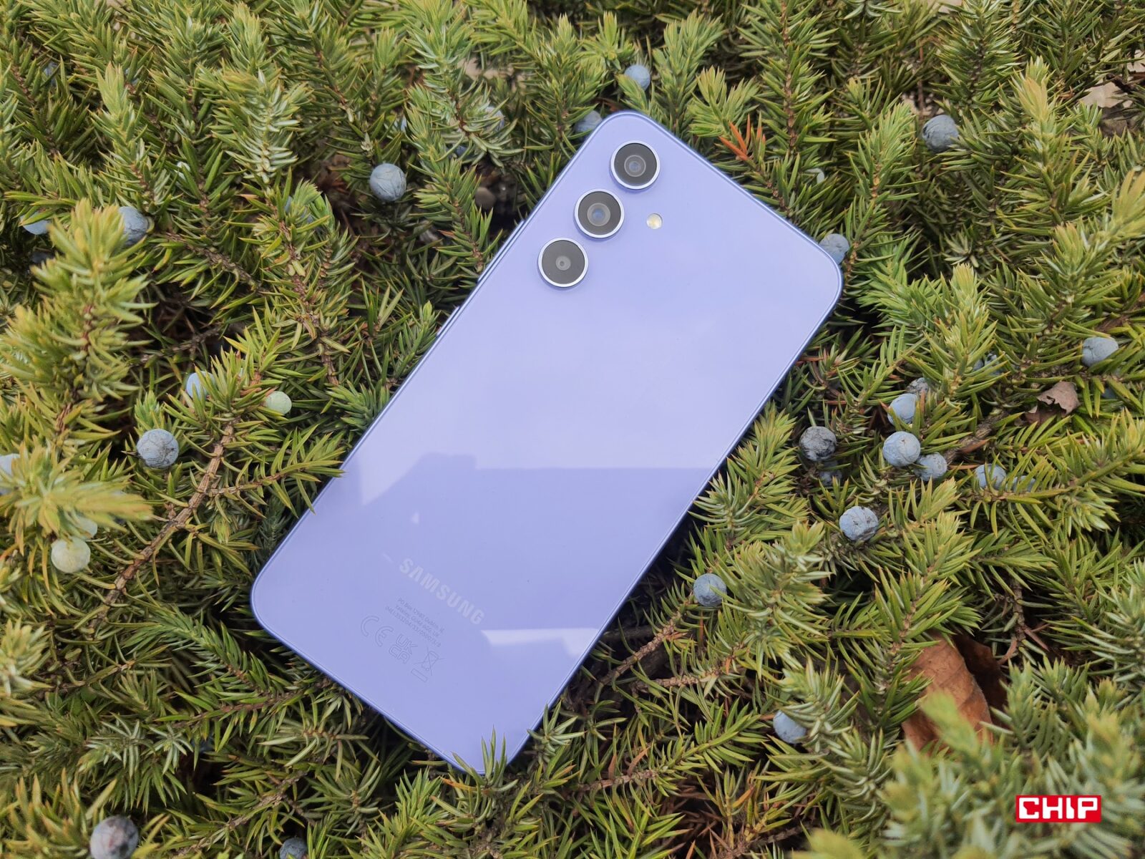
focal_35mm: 26
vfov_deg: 53.1
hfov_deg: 67.3
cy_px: 430
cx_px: 572
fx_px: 860
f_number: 1.7
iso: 50
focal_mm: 4.32
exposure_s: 1/540
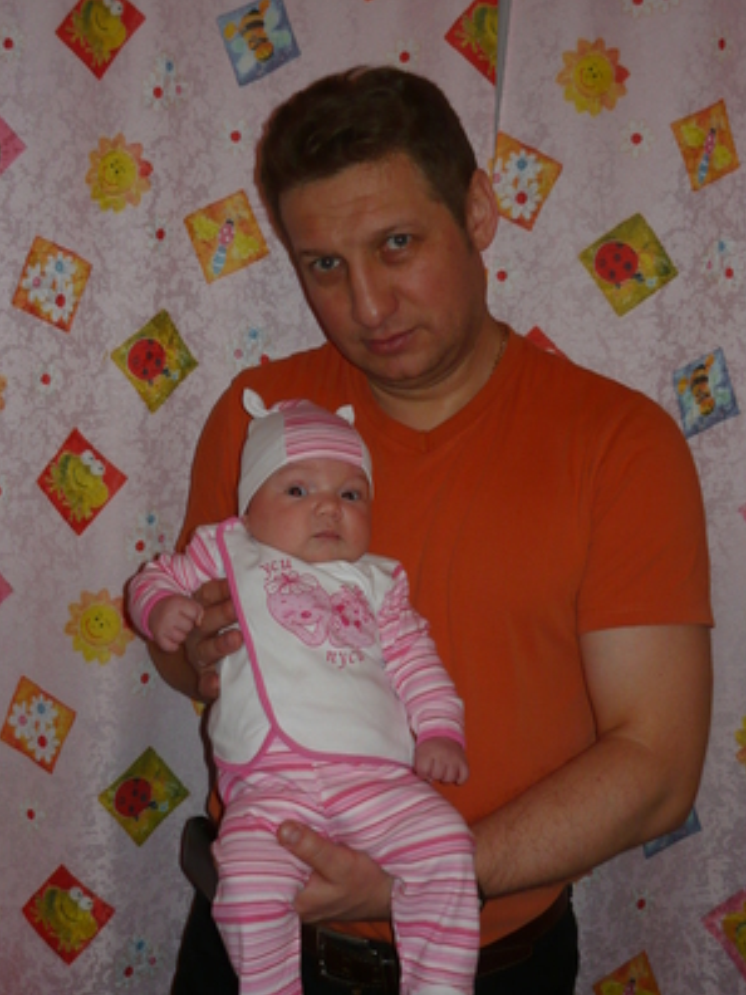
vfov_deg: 38.2
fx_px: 1437
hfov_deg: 29.1
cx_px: 397
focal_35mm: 50
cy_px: 467
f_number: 3
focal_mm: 7.2
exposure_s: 1/30
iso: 100
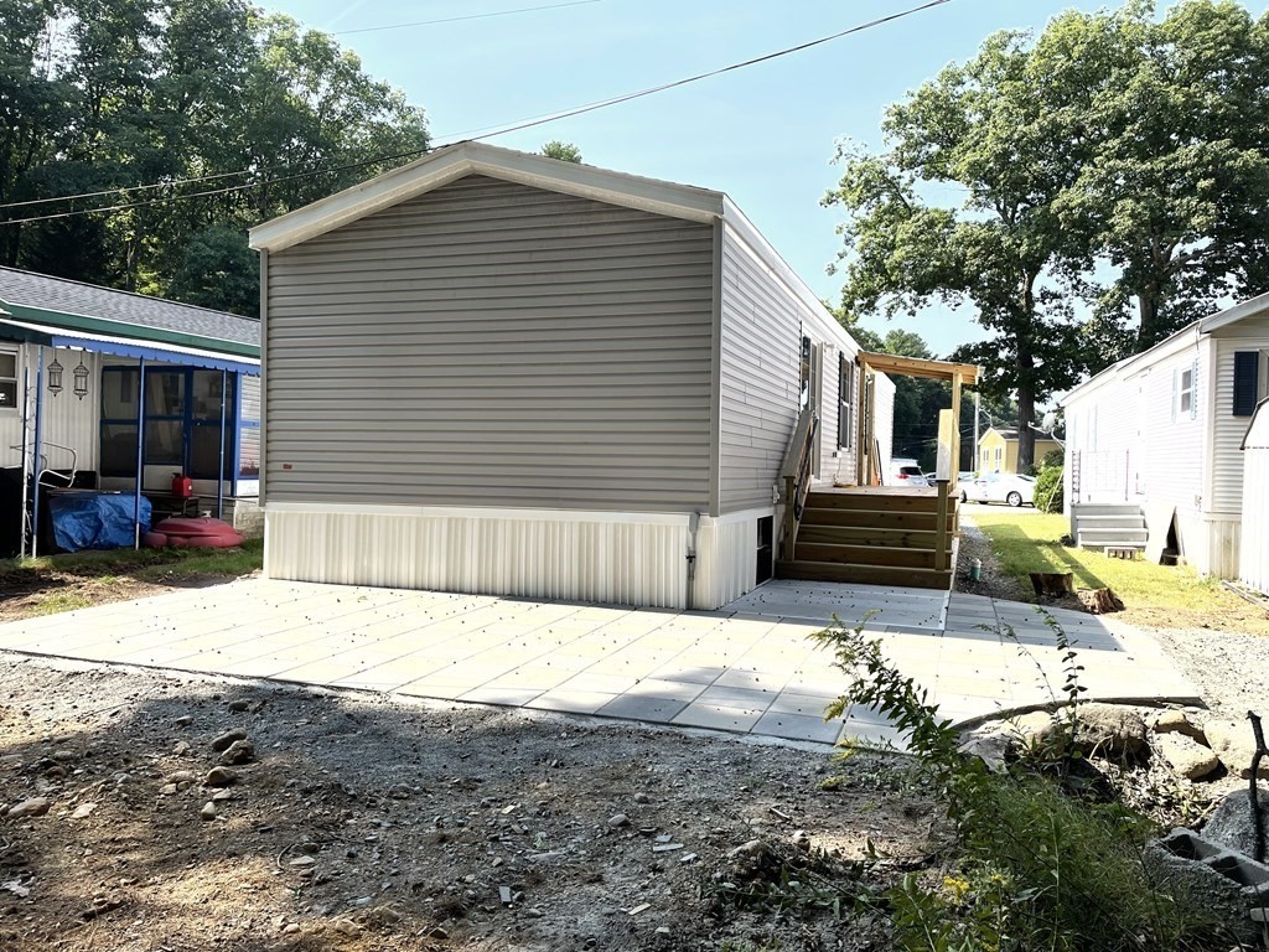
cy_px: 476
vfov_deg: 53.1
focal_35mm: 26
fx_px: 953
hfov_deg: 67.3
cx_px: 634
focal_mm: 4.2
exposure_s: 1/947
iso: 32
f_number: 1.6
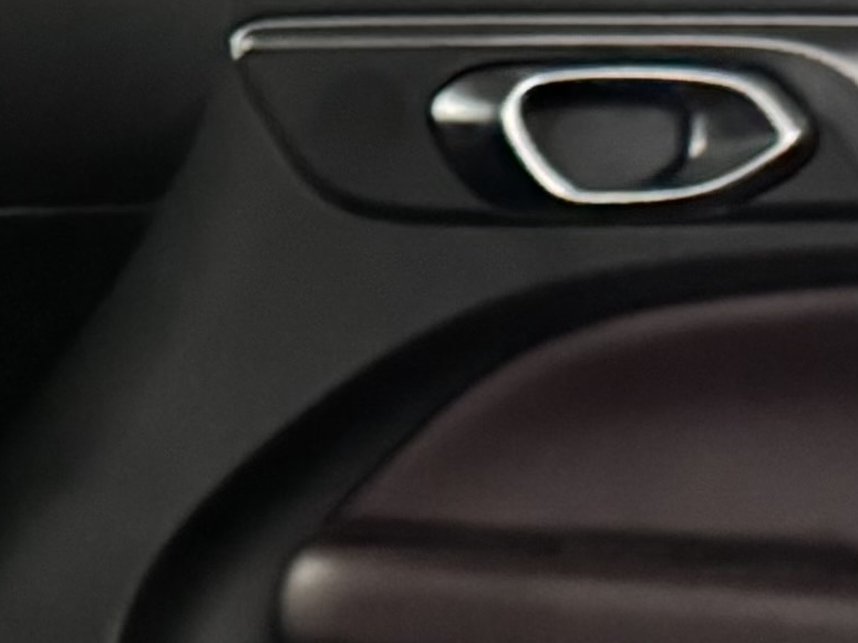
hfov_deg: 10.2
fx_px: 4386
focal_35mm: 177
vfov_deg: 8.2
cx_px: -943
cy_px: 1057
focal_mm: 6.86
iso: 1000
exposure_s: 1/33
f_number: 1.78
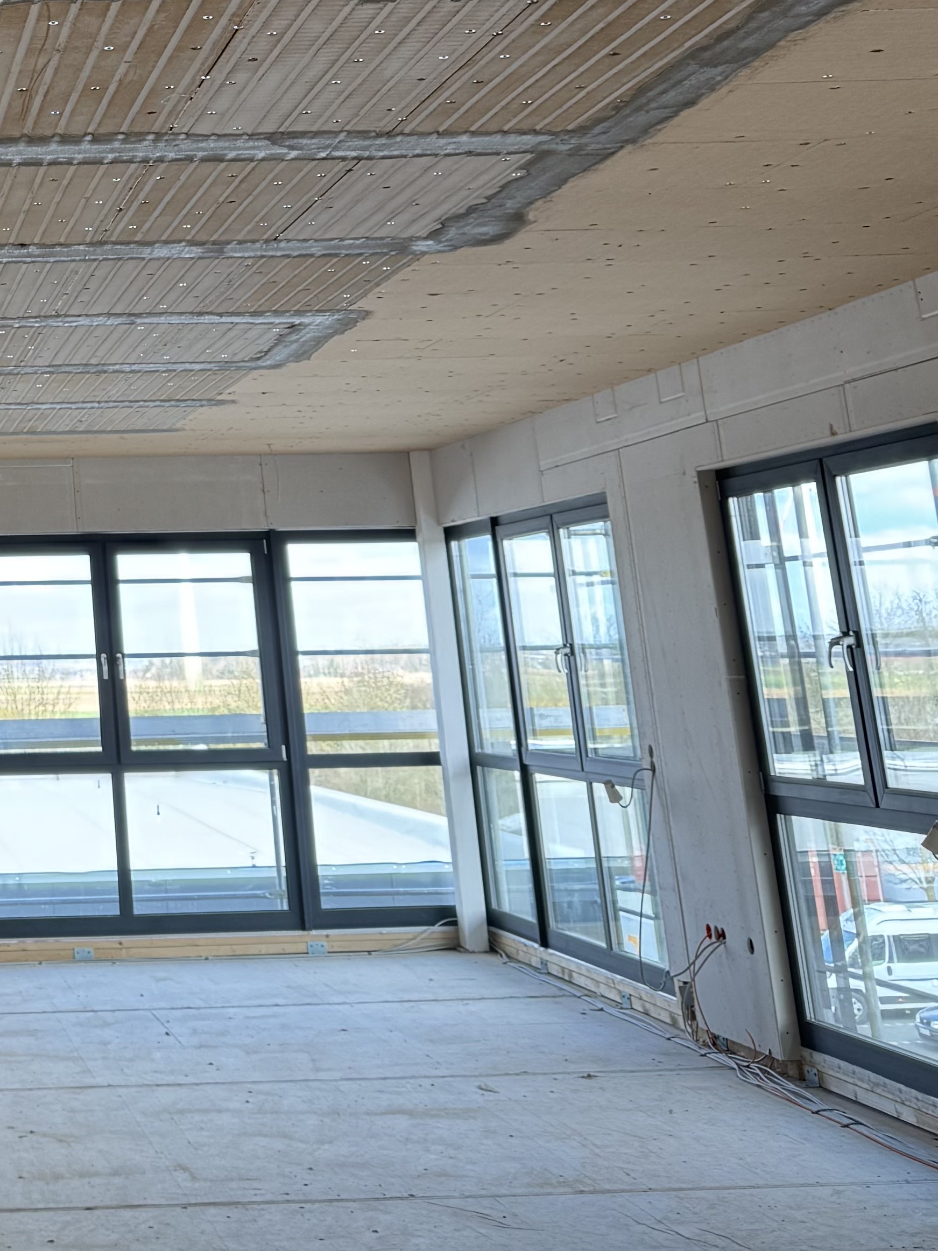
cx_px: -177
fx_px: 2132
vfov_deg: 30.2
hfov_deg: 22.9
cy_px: -33
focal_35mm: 59
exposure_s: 1/100
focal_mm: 6.76
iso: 64
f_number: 1.78
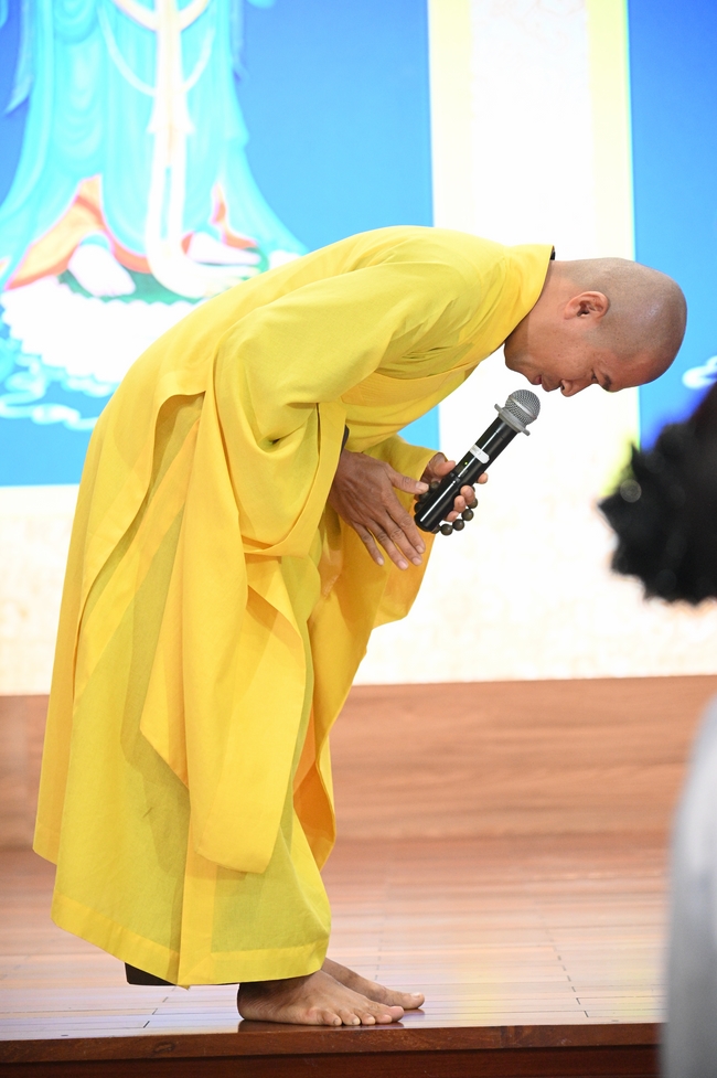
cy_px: 539
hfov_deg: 11.4
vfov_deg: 17.1
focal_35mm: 120
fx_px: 3590
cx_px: 358
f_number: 4
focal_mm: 120
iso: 6400
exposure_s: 1/250
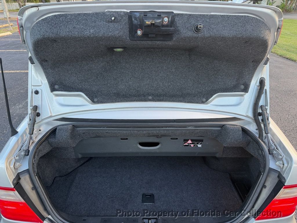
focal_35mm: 24
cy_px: 112
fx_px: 206
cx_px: 148
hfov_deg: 71.6
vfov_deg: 56.8
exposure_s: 1/164
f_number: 1.78
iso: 100
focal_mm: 6.76
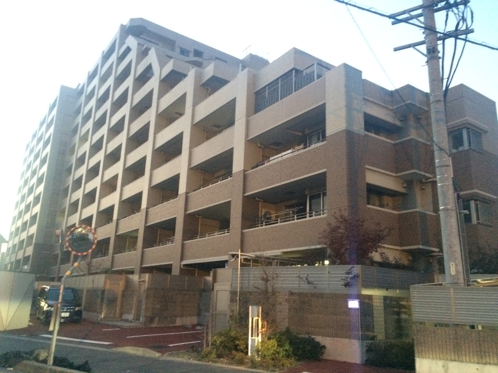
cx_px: 249
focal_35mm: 29
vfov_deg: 48.2
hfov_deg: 61.7
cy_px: 186
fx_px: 417
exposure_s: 1/15
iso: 500
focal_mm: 4.15
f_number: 2.2
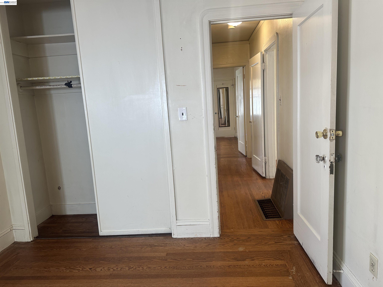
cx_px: 192
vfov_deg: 56.8
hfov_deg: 71.6
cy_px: 144
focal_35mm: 24
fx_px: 266
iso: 80
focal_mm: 6.86
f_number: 1.78
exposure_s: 1/120
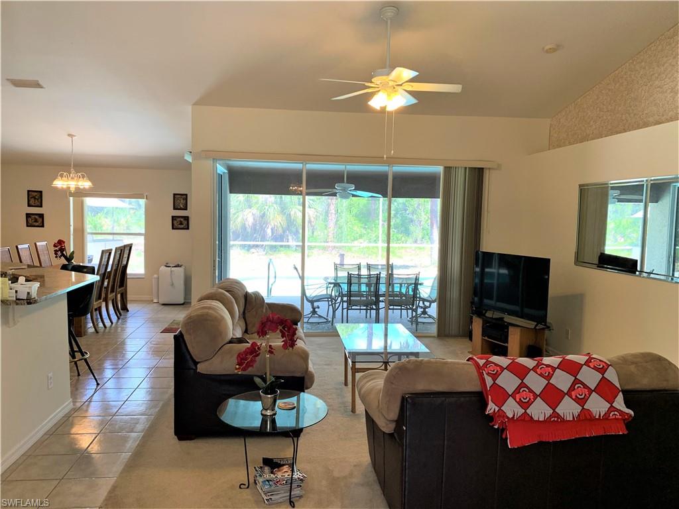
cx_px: 340
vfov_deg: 53.1
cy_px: 254
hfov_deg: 67.3
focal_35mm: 26
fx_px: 510
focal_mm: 4.25
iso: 50
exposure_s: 1/60
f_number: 1.8
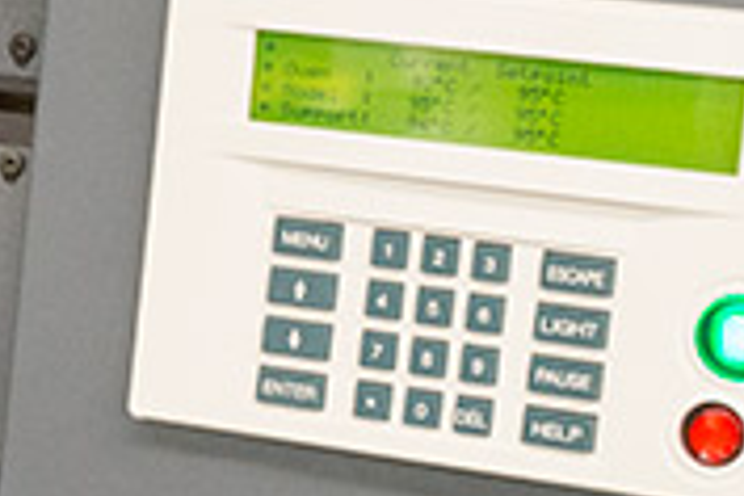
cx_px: -139
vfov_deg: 10.5
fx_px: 2707
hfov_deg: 15.1
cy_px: 305
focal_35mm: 131
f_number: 6.7
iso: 4500
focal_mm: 40
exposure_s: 1/180
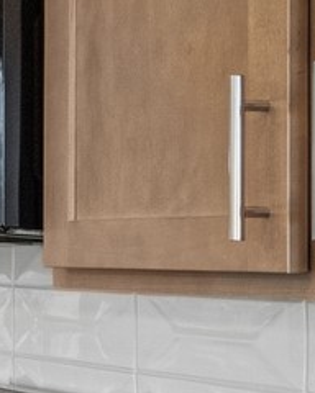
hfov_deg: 8.6
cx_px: -802
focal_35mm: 128
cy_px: 215
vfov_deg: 15.0
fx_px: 1492
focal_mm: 16
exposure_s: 1/30
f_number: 7.1
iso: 500
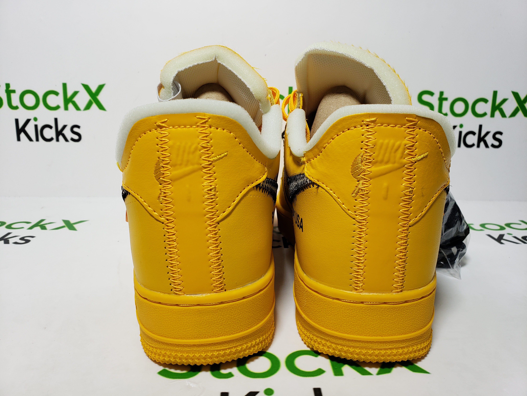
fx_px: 396
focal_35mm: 26
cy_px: 198
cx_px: 264
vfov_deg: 53.1
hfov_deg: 67.3
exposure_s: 1/194
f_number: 2.4
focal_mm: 4.3
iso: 50
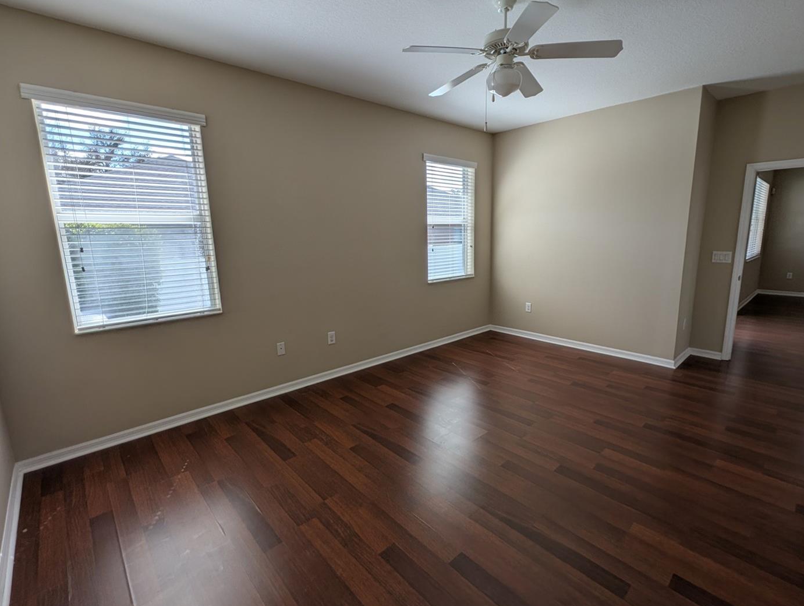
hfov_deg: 98.0
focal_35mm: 15
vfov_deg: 81.9
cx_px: 426
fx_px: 349
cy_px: 301
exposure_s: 1/299
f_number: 2.2
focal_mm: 1.95
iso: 43
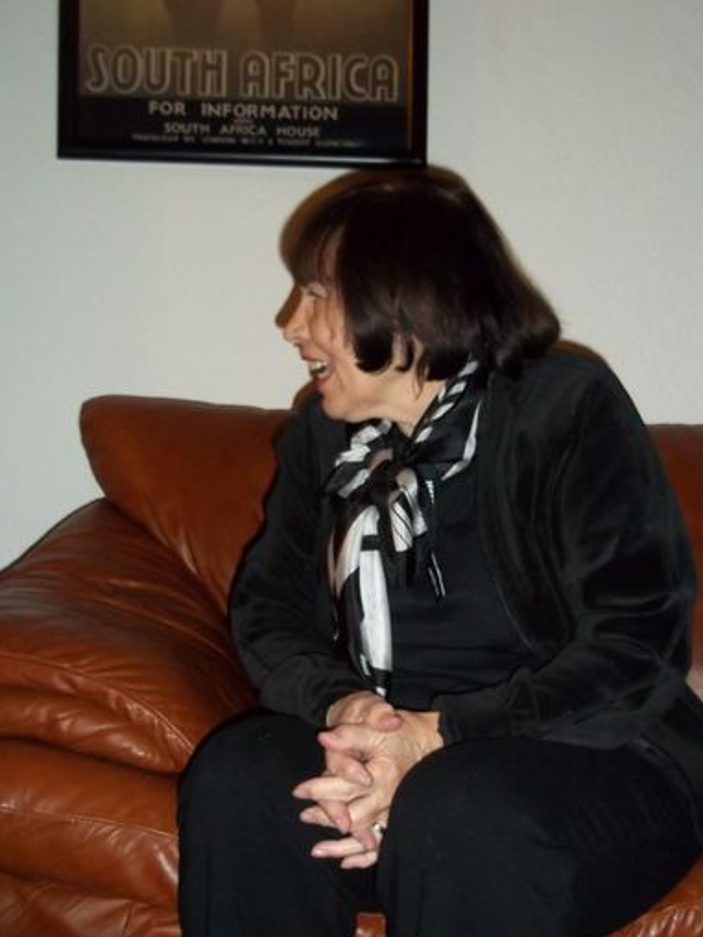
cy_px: 527
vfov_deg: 41.2
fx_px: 1246
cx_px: 396
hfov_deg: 31.5
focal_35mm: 46
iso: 320
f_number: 3.1
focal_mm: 6.5
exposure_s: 1/30
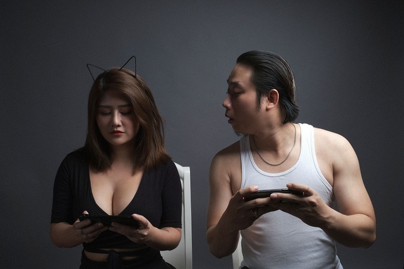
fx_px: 404
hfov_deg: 53.2
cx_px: 202
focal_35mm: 36
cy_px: 134
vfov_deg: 36.8
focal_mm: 24.3
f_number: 11
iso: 400
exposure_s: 1/125
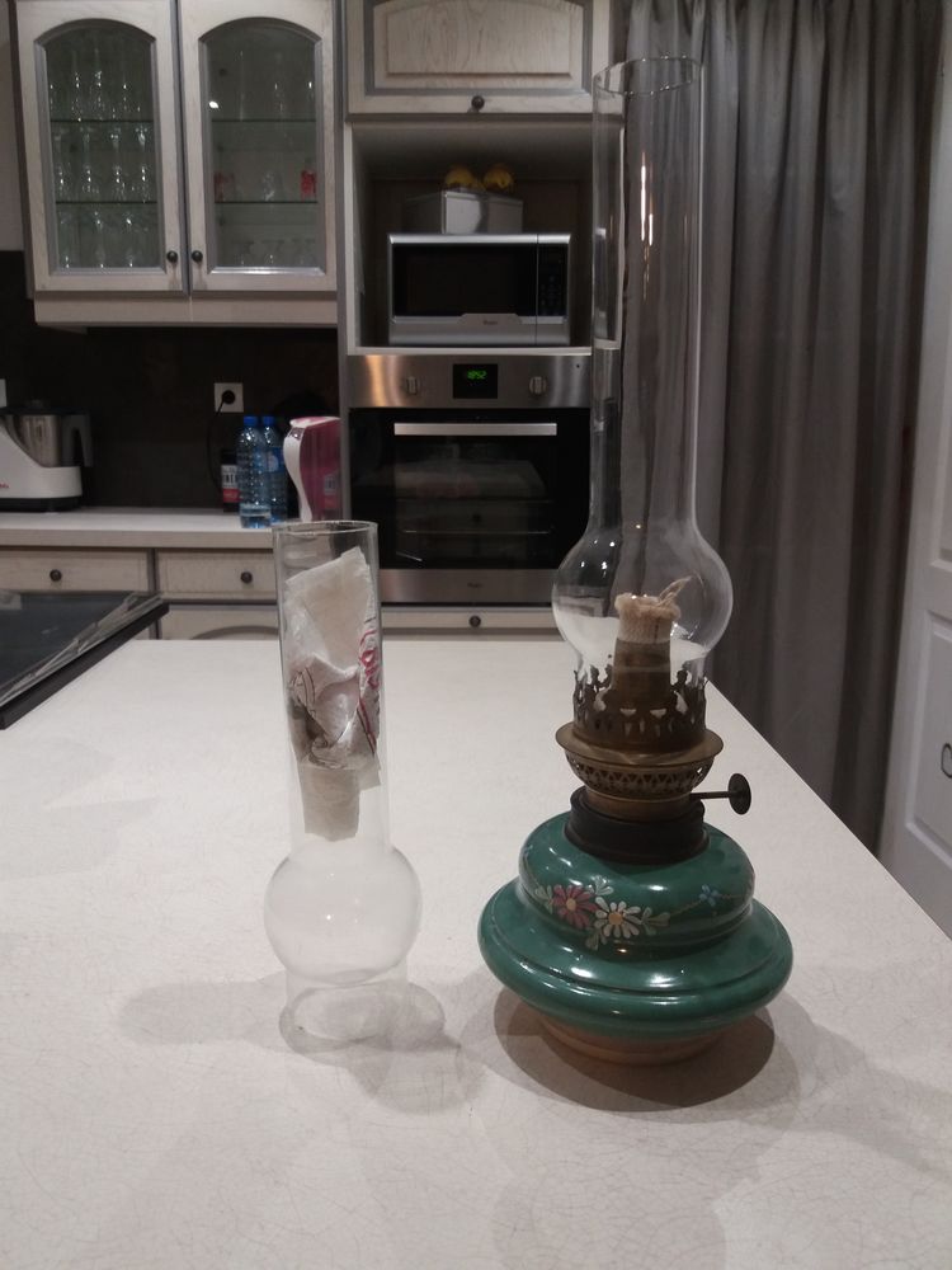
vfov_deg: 63.4
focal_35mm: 28
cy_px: 635
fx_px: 1027
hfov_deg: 49.7
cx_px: 476
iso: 100
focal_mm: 3.7
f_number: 1.9
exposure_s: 1/33
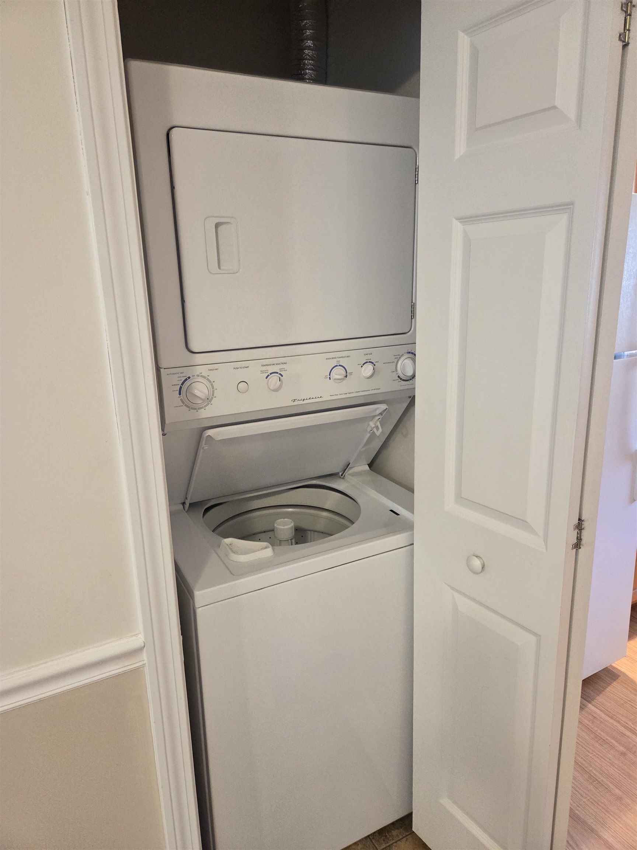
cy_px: 425
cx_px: 318
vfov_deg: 73.9
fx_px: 564
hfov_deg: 58.9
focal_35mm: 23
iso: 640
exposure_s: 1/120
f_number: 1.8
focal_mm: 5.4
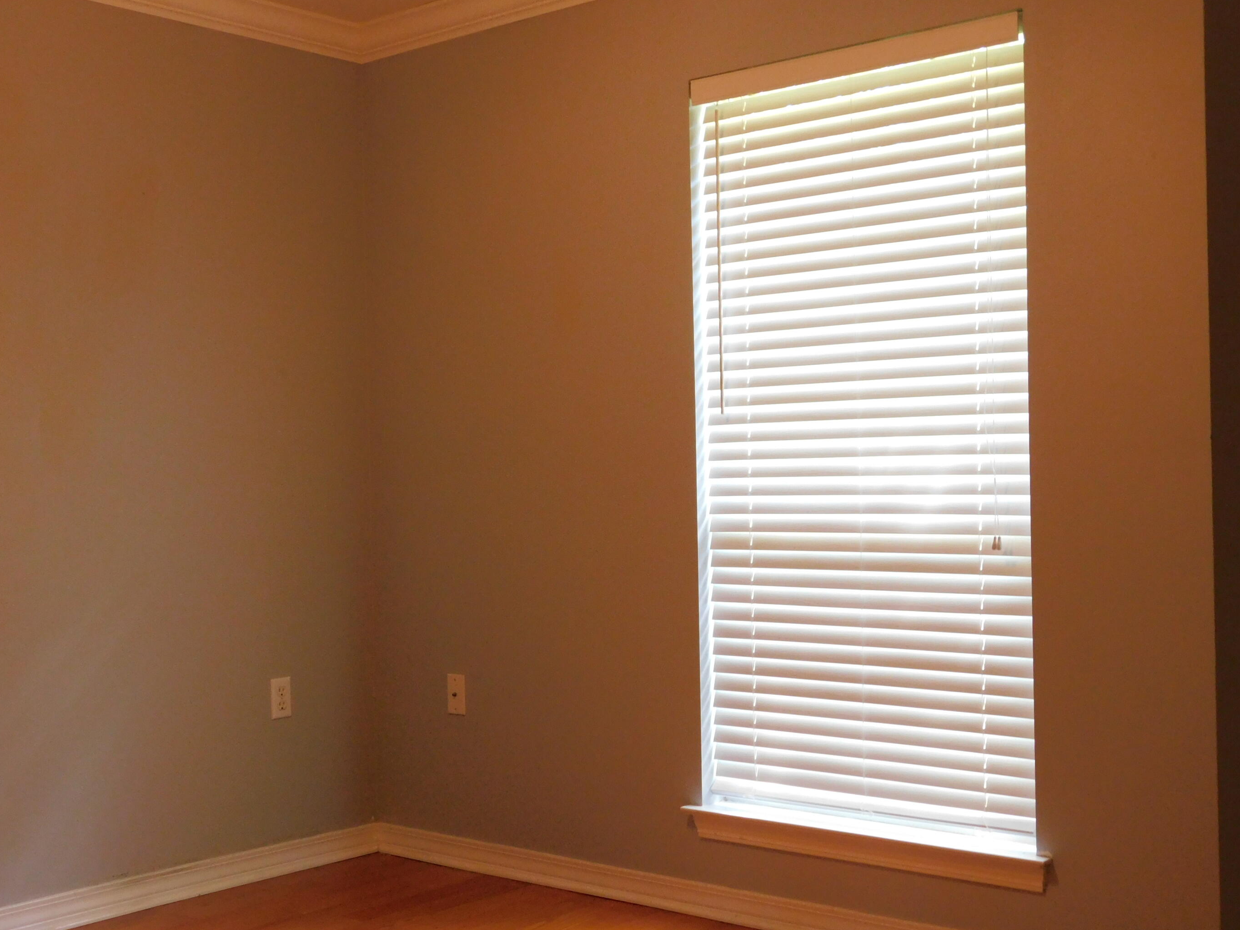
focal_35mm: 44
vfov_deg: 32.9
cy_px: 491
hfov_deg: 42.9
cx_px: 606
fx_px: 1576
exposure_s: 1/30
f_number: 3.6
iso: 400
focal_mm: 7.1
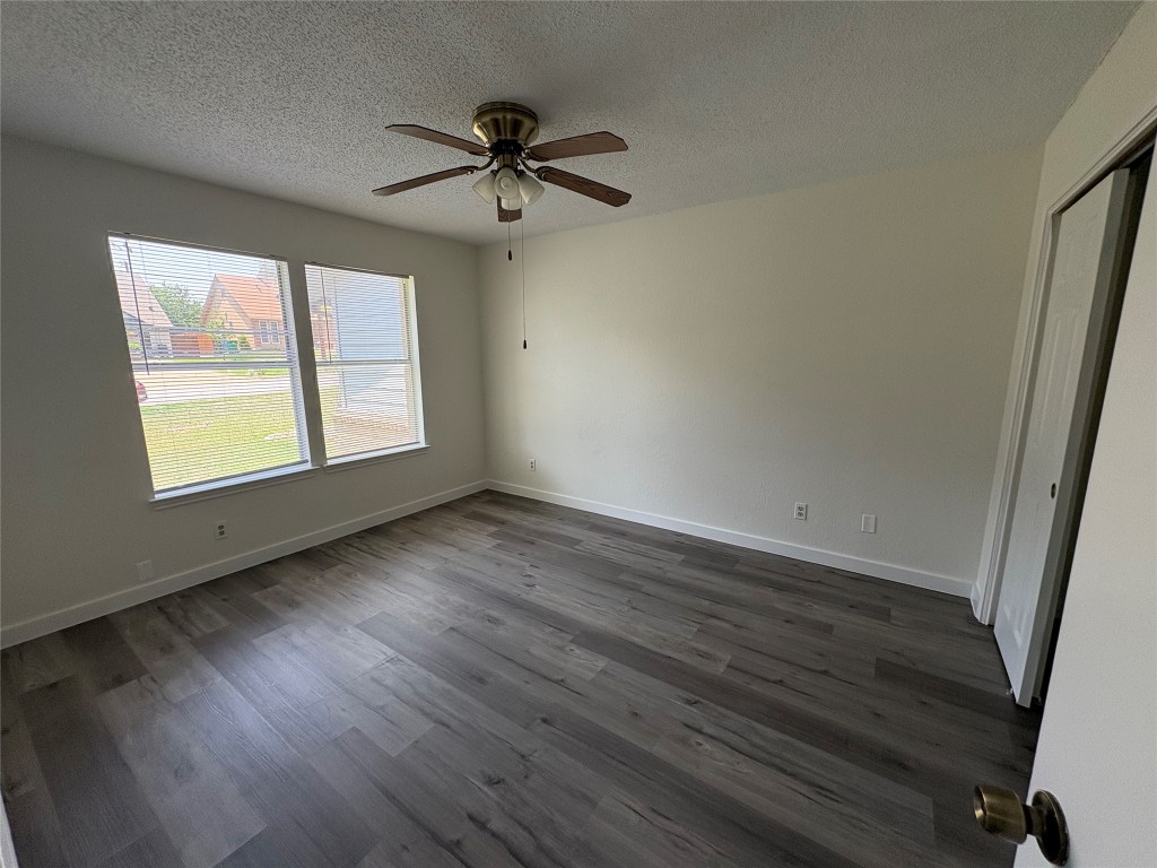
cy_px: 434
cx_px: 578
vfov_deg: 85.7
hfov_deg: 102.1
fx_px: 468
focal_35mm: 14
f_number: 2.2
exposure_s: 1/136
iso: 80
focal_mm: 2.22
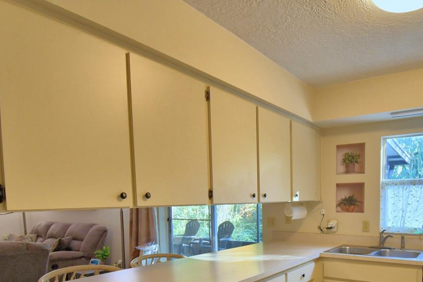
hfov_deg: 66.3
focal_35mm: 26
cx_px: 302
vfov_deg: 46.9
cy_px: 226
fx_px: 305
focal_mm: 10
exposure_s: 1/60
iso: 400
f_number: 4.5
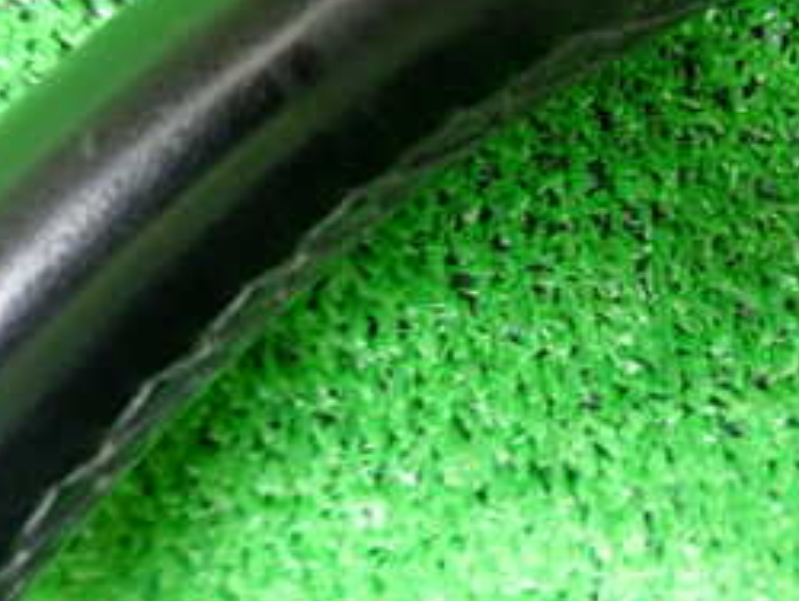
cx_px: 457
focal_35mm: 60
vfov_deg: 24.2
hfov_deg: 32.1
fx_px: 1386
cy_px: 166
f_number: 2
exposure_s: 1/30
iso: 200
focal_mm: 4.5
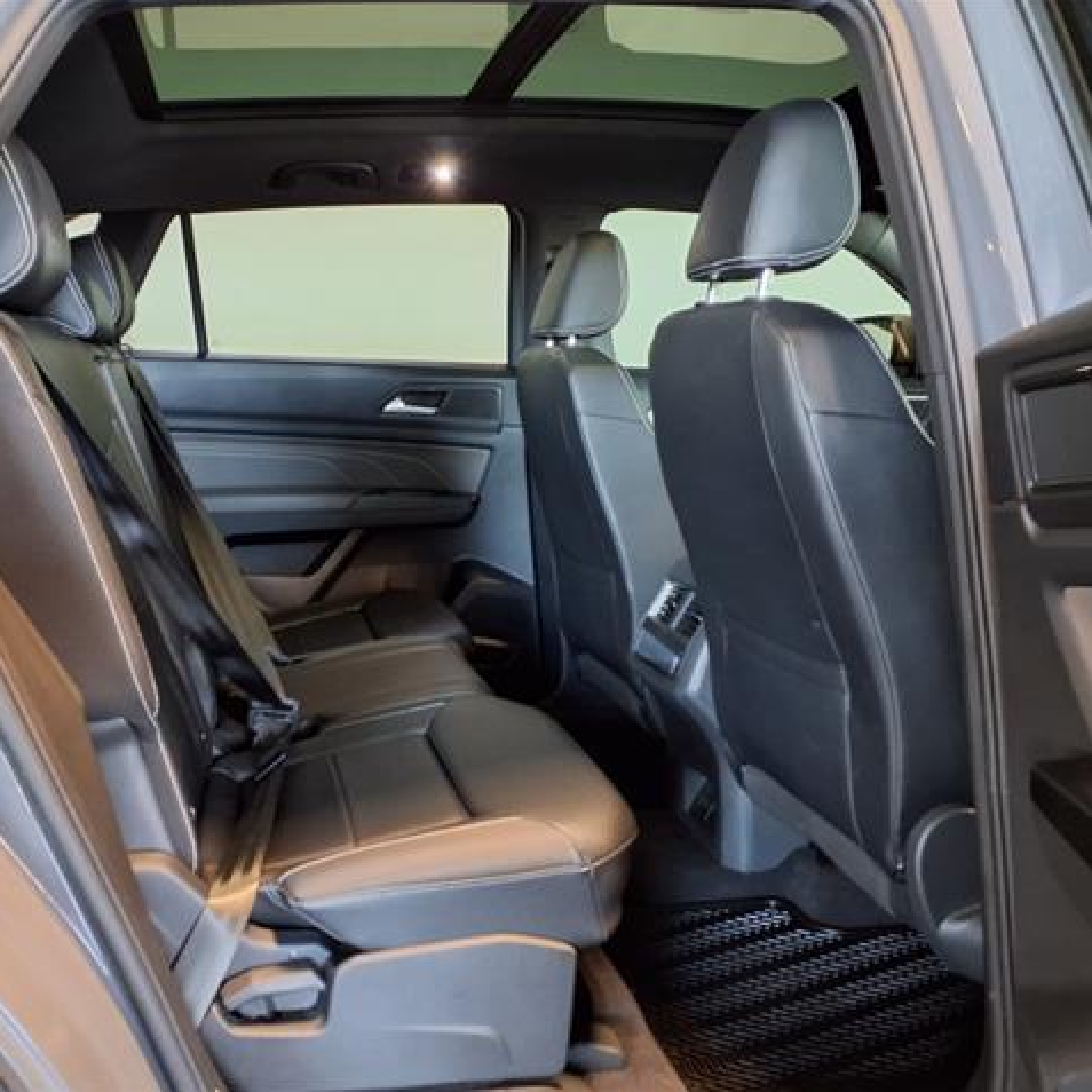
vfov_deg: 51.1
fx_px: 1142
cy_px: 545
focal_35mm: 32
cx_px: 398
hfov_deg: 50.5
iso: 400
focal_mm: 3.58
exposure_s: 1/20
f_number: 1.9
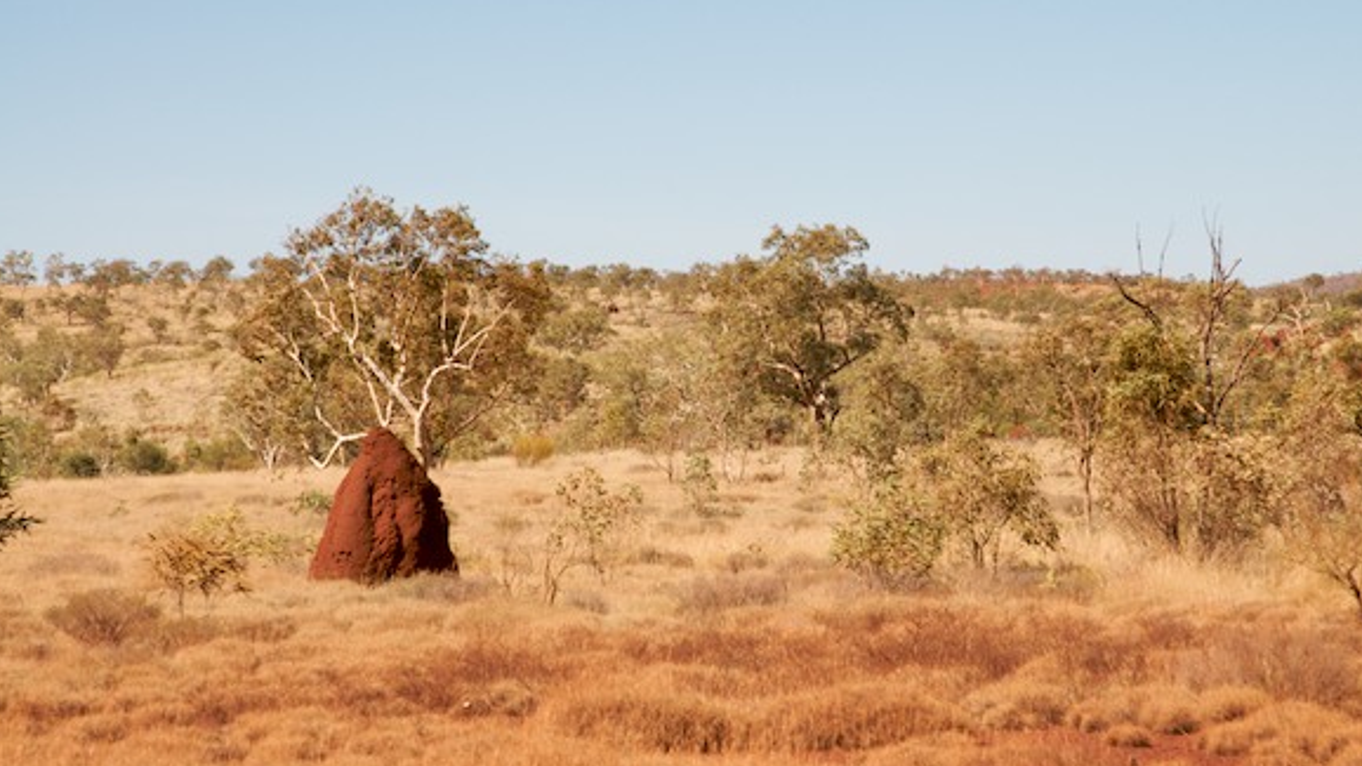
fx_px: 5003
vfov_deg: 8.8
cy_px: 455
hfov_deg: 15.5
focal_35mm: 139
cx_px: 669
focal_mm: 85
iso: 320
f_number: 11
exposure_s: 1/500
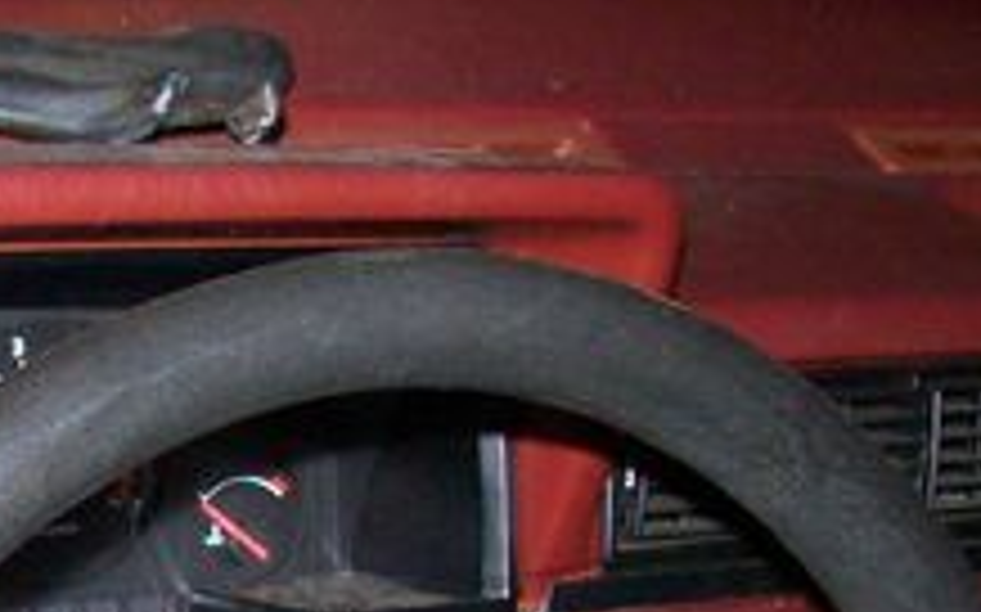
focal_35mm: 112
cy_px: 788
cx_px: -202
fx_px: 2993
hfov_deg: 17.7
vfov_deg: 11.4
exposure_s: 1/64
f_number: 2.7
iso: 200
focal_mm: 6
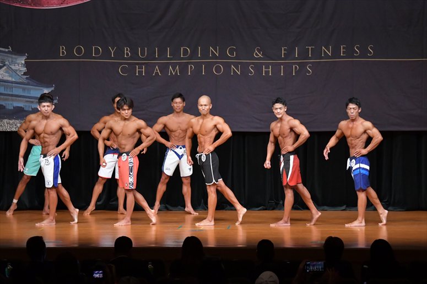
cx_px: 214
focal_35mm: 150
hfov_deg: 13.7
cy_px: 142
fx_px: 1778
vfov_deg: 9.1
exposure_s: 1/400
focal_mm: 100
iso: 5000
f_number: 5.6
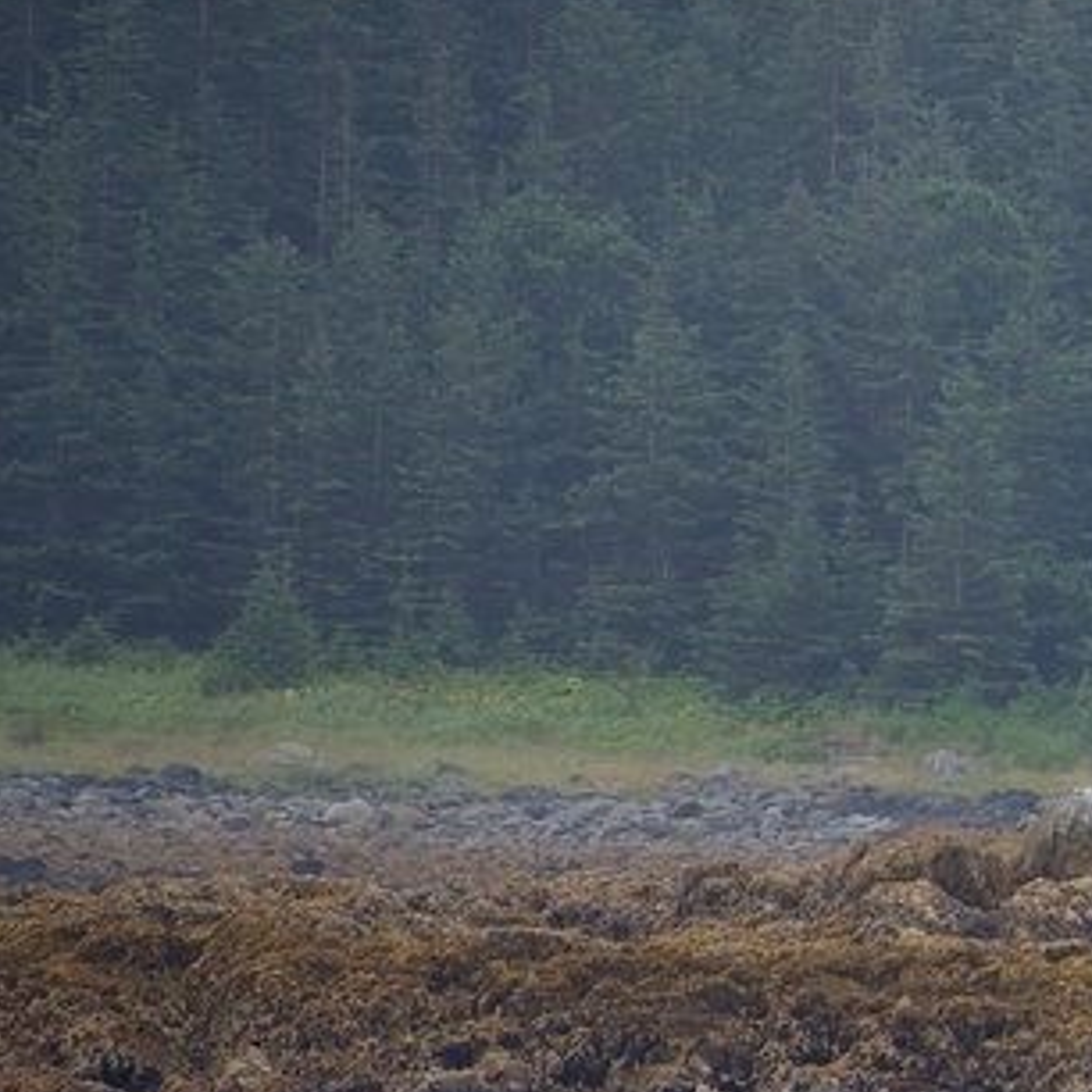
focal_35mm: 1066
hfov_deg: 1.6
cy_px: 846
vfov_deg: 1.6
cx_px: 2045
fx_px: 38046
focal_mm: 300
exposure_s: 1/640
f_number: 5.6
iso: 250
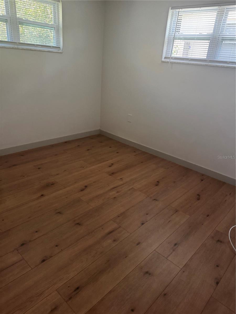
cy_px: 157
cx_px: 118
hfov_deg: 56.8
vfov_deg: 71.6
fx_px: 218
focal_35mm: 24
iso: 200
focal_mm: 6.76
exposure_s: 1/67
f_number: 1.78
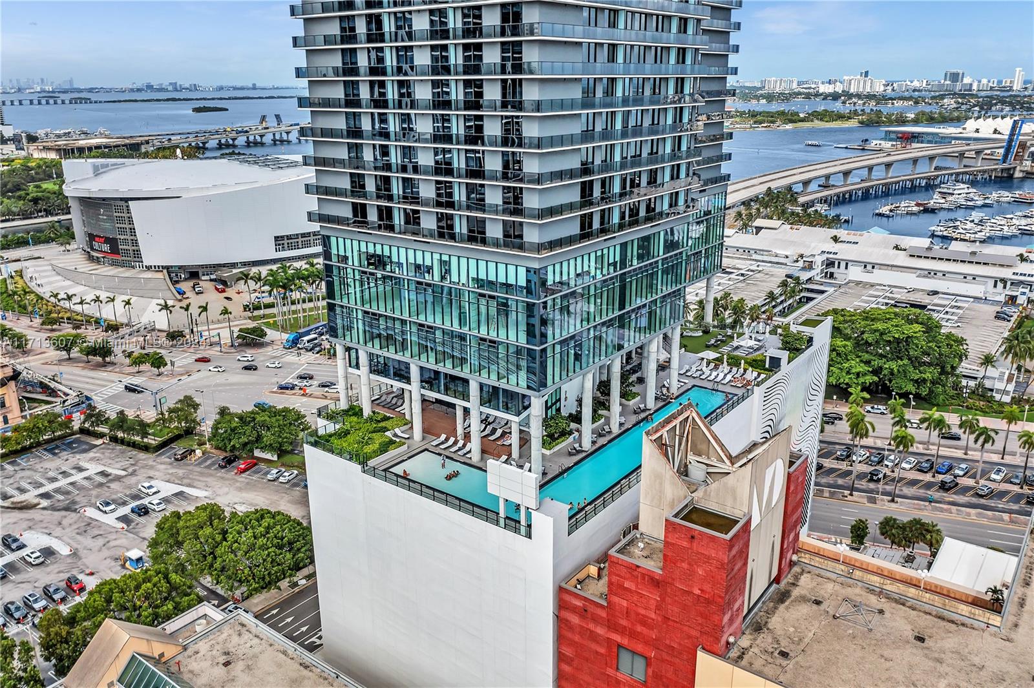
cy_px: 344
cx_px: 517
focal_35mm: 28
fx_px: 804
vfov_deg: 46.4
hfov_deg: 65.5
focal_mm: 10.26
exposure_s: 1/1600
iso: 100
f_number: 2.8
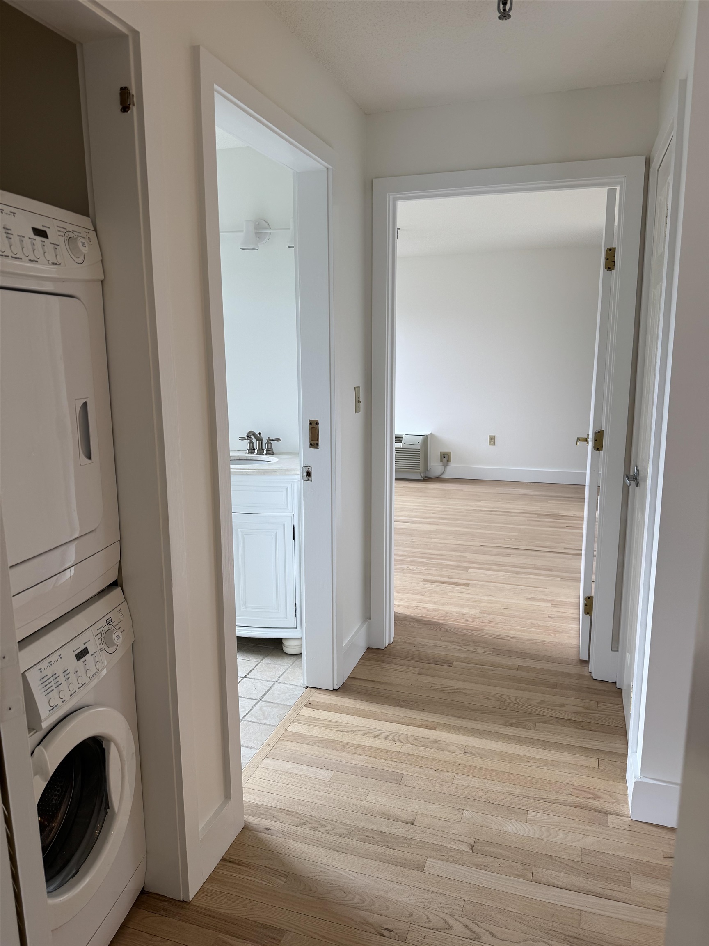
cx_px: 354
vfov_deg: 71.6
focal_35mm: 24
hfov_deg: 56.8
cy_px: 473
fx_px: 655
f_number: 1.78
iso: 80
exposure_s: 1/120
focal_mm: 6.76
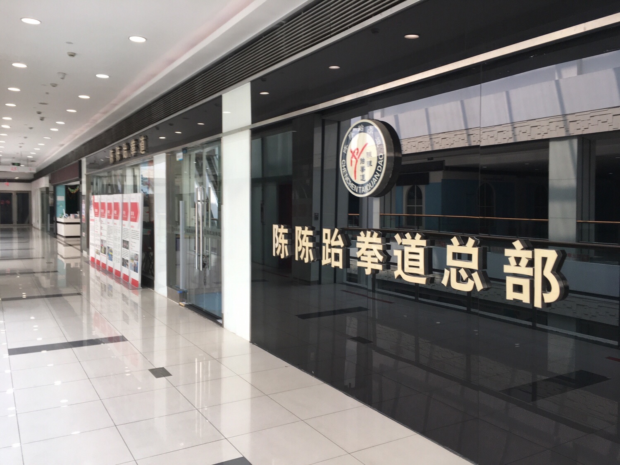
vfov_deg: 48.2
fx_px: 519
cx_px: 310
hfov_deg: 61.7
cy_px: 232
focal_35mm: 29
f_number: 2.2
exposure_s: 1/100
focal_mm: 4.15
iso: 32
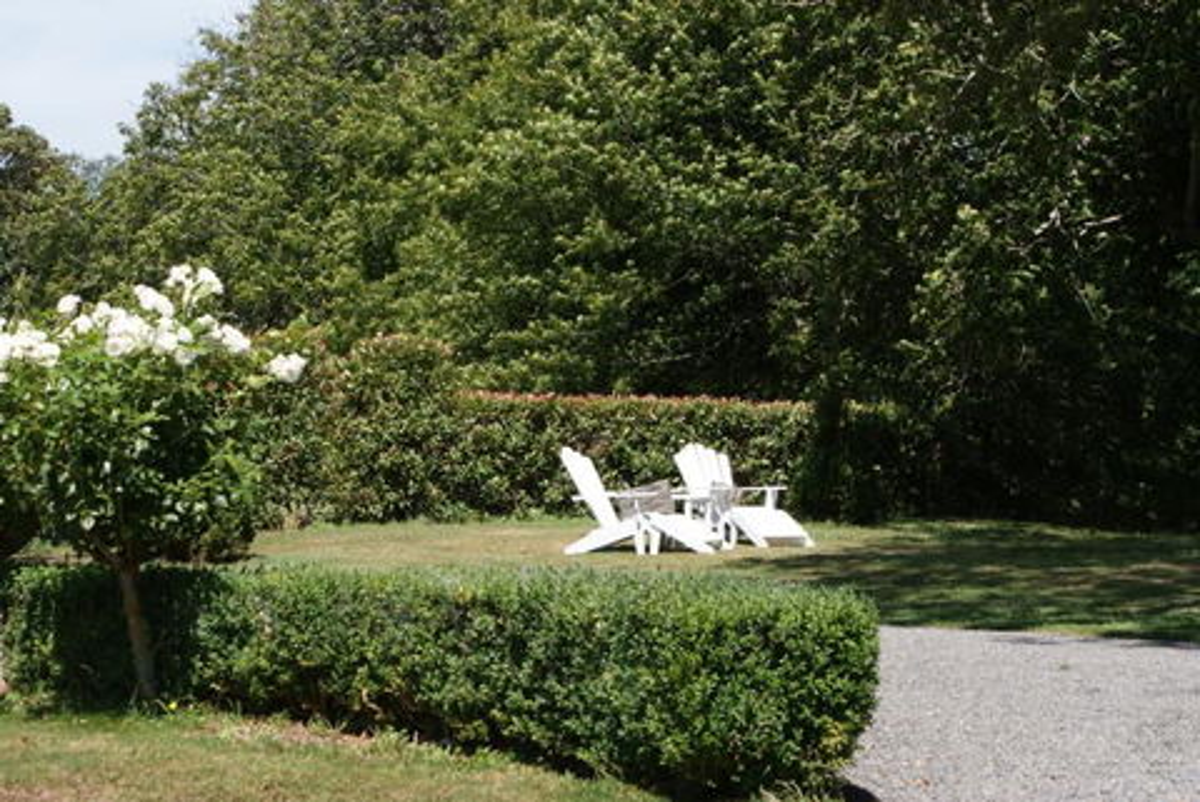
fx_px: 2502
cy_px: 401
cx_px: 600
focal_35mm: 75
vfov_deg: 18.2
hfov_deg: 27.0
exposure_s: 1/125
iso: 100
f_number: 11
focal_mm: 50
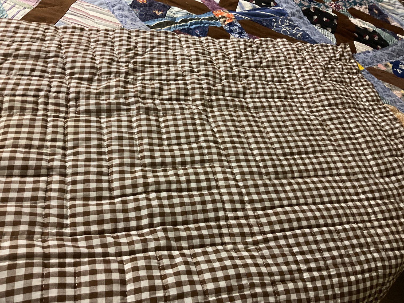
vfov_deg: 48.2
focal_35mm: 29
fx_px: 338
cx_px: 202
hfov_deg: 61.7
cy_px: 152
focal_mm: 3
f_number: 1.8
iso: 250
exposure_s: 1/40
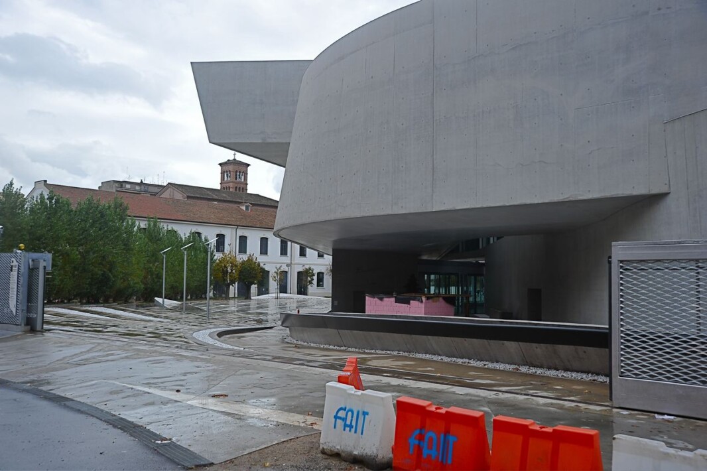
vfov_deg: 38.9
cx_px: 354
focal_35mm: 34
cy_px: 236
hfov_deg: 55.8
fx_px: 667
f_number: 9
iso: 400
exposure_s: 1/320
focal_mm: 34
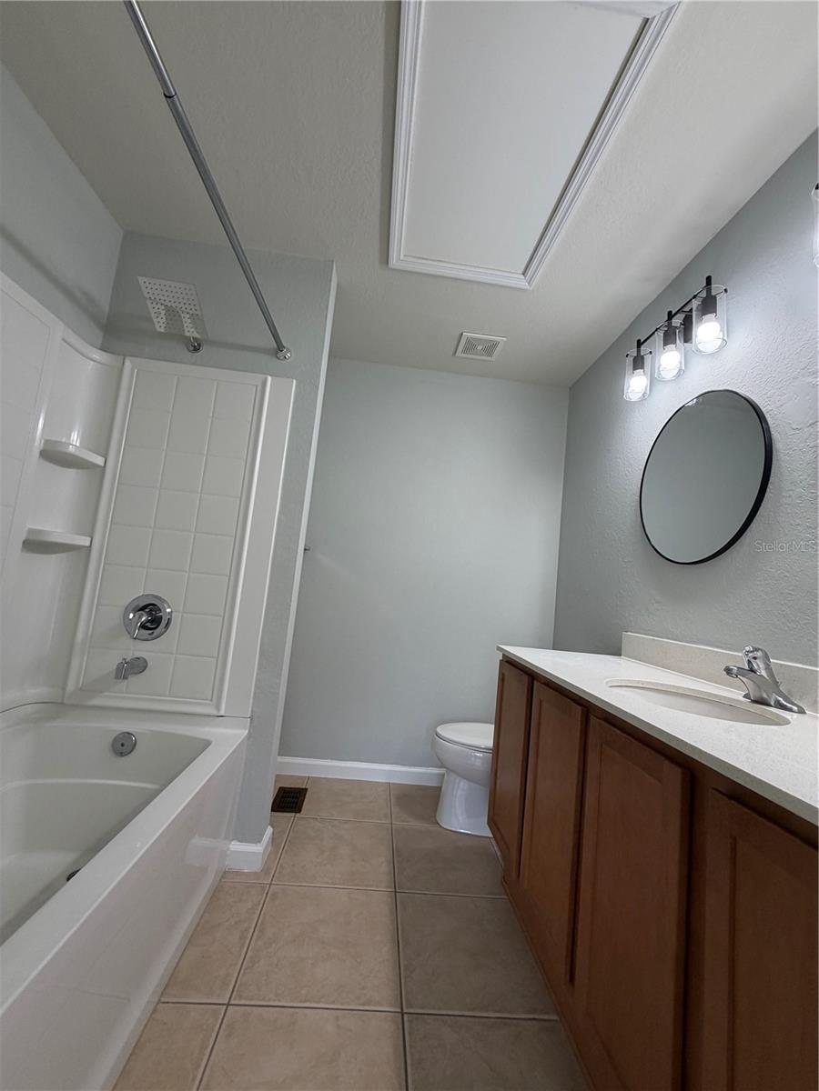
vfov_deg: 102.1
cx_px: 410
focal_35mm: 14
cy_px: 546
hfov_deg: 85.7
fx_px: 442
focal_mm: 2.22
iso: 125
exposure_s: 1/120
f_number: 2.2
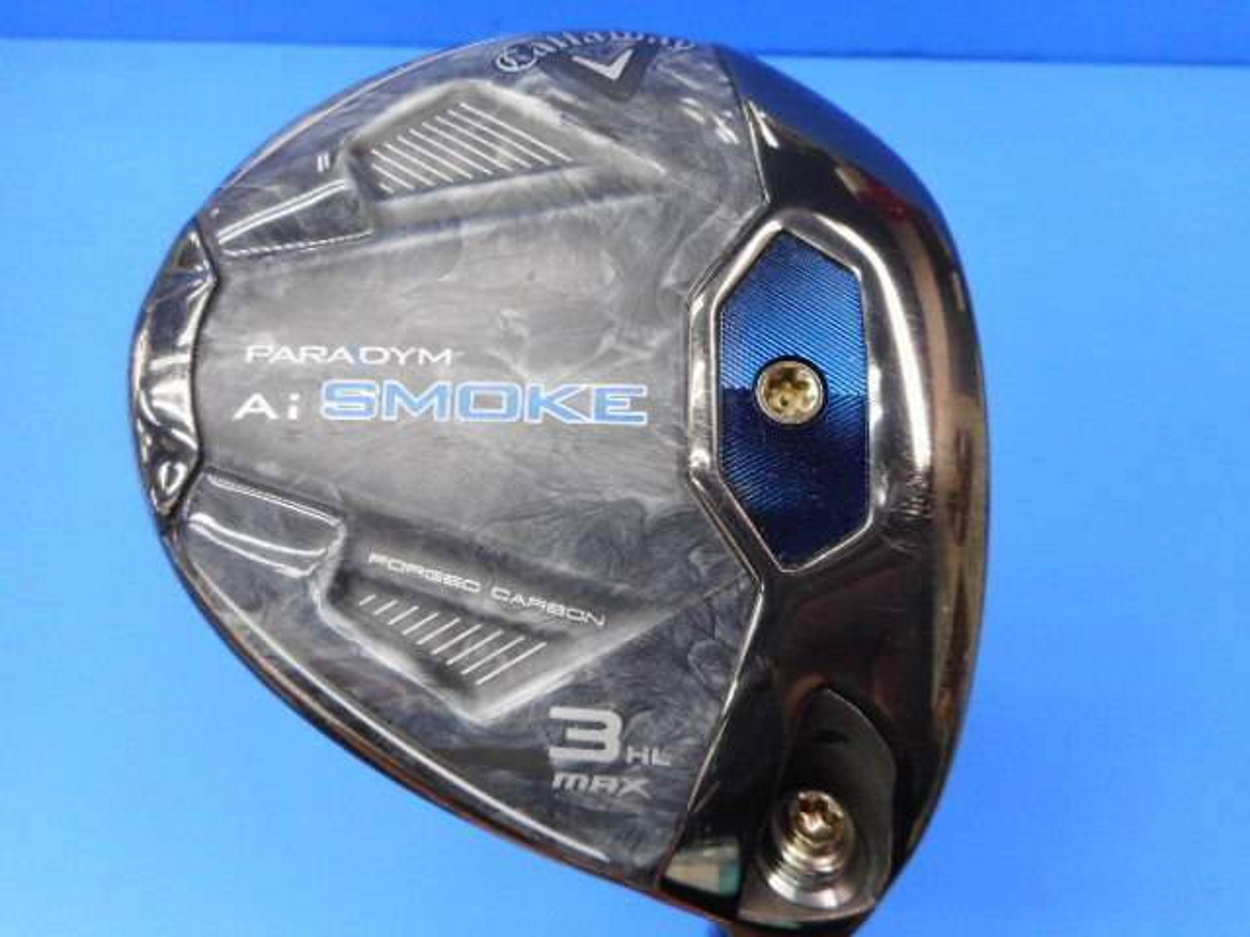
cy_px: 468
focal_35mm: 25
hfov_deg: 69.4
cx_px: 625
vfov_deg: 54.9
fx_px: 903
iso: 125
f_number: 3.7
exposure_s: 1/30
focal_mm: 4.5
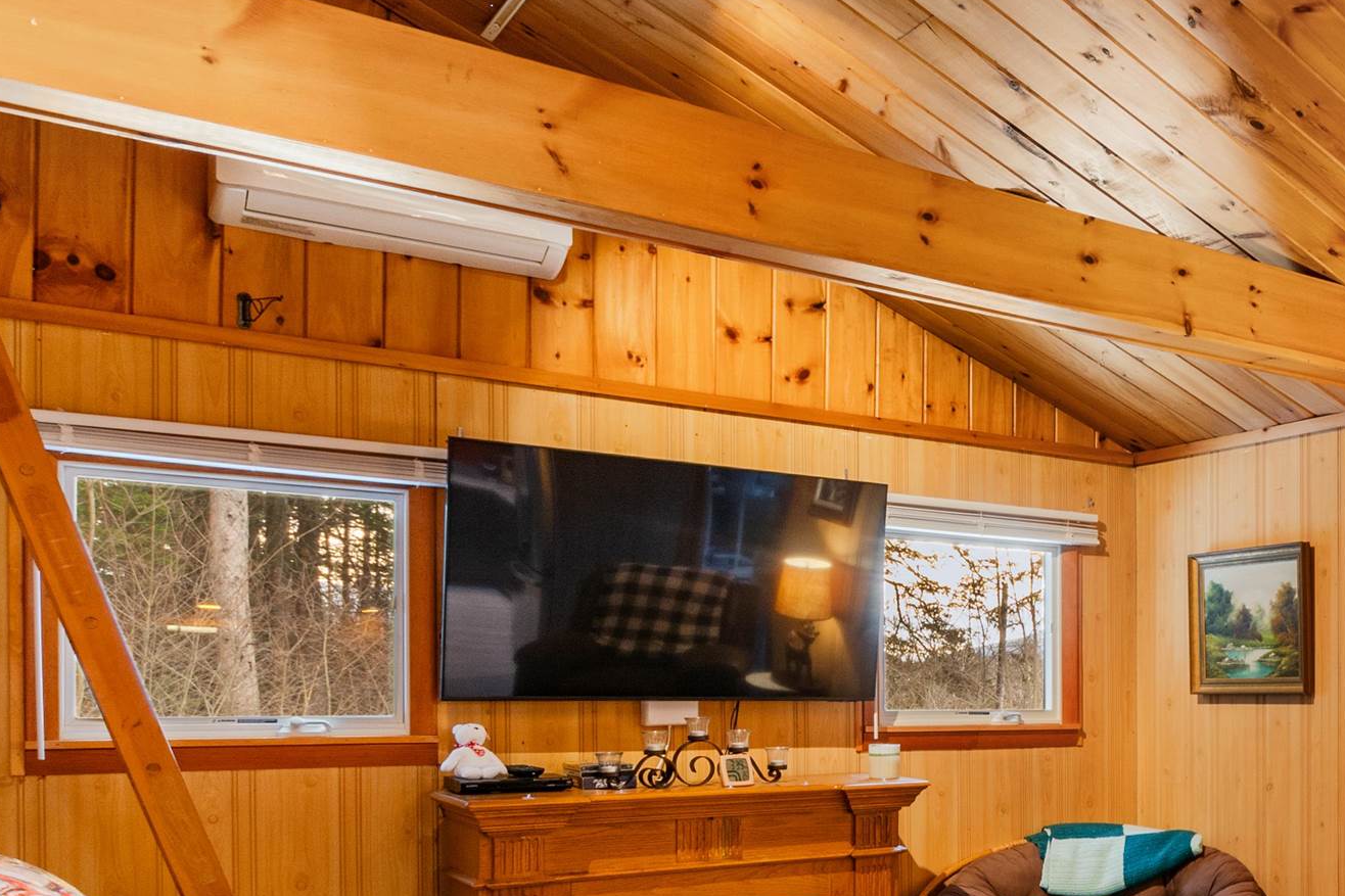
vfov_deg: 36.6
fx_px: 1307
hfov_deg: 45.9
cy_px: 710
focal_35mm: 35
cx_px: 1343
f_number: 8
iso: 64
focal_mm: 10
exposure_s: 1.6
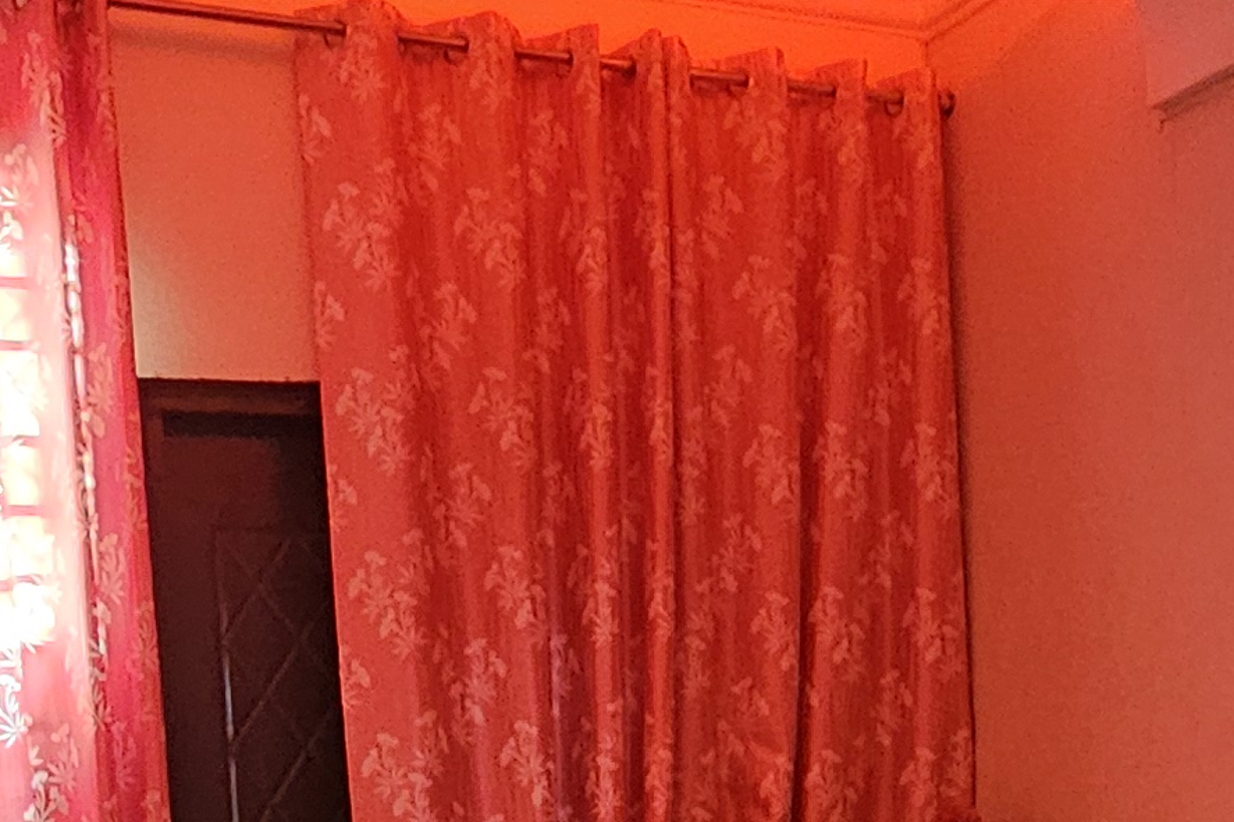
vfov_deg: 20.4
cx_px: 637
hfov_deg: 32.9
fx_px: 2090
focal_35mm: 61
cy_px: 1061
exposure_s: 1/25
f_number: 2.2
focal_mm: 2.2
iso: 800
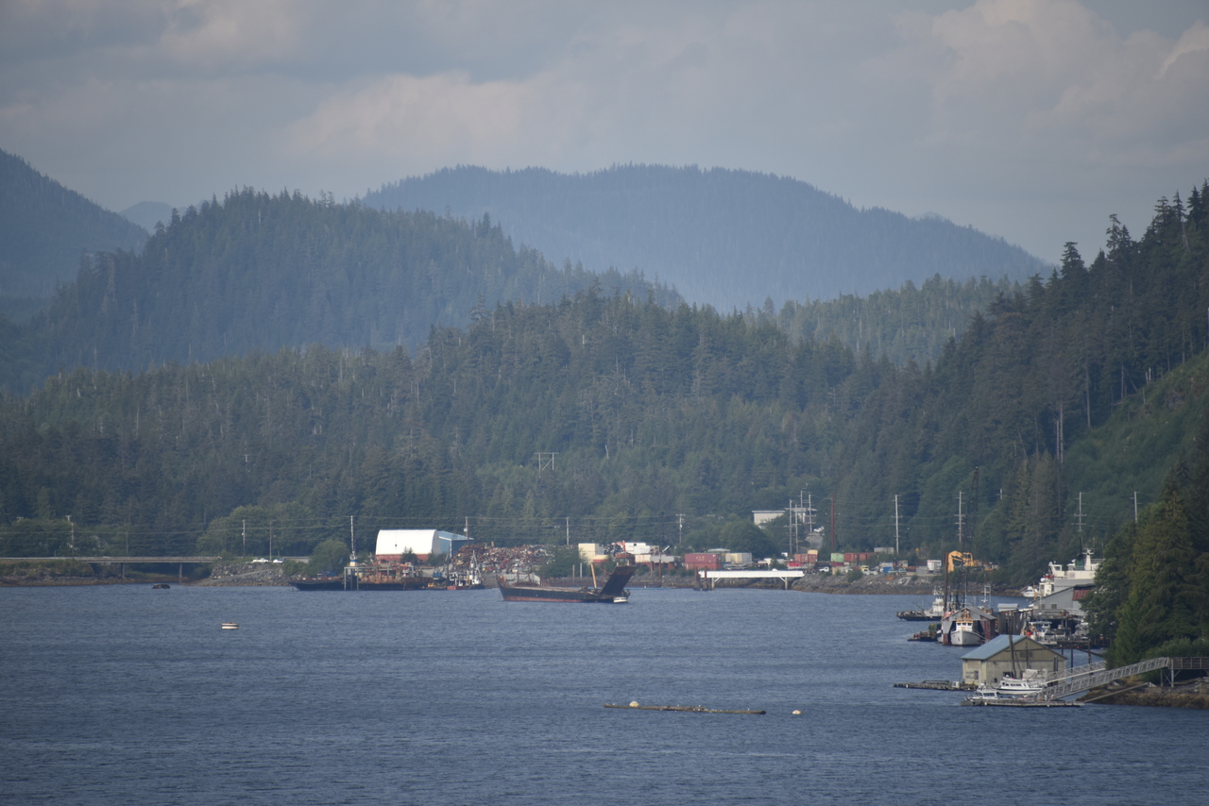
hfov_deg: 6.9
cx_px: 604
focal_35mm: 300
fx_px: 10077
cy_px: 403
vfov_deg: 4.6
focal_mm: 300
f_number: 5.6
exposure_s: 1/640
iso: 160
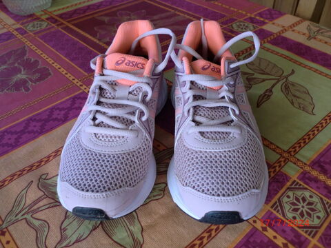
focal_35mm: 35
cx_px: 166
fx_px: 335
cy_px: 124
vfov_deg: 40.7
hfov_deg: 52.6
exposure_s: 1/60
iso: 125
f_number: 3.1
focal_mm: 6.3
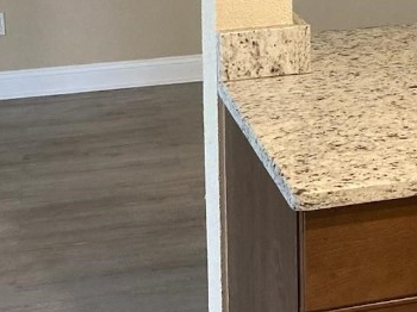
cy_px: -57
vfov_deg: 17.2
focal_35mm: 82
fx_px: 987
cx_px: 379
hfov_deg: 23.2
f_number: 1.8
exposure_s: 1/60
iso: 320
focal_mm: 3.99
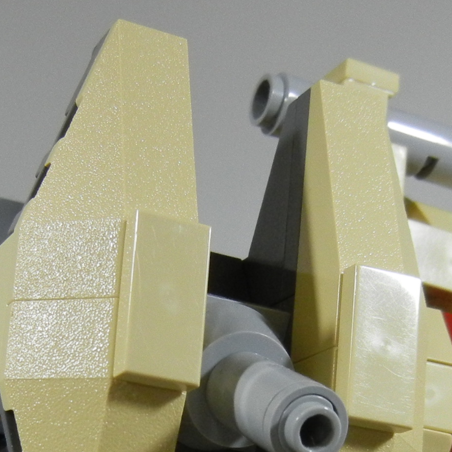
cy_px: 521
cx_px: 171
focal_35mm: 94
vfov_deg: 17.7
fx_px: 1389
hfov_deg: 18.5
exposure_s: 1/74.3
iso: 400
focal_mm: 5.4
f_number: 3.5
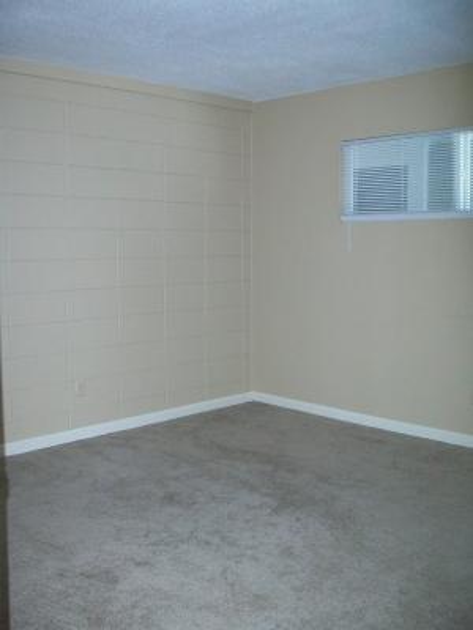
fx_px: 656
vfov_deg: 51.4
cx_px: 236
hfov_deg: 39.7
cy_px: 315
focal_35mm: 36
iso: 160
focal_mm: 6
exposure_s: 1/60
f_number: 2.7
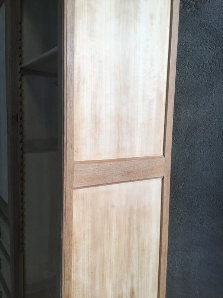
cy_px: 149
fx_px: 266
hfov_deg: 45.4
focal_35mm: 31
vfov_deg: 58.4
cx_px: 112
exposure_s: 1/50
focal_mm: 3.3
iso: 32
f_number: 2.4
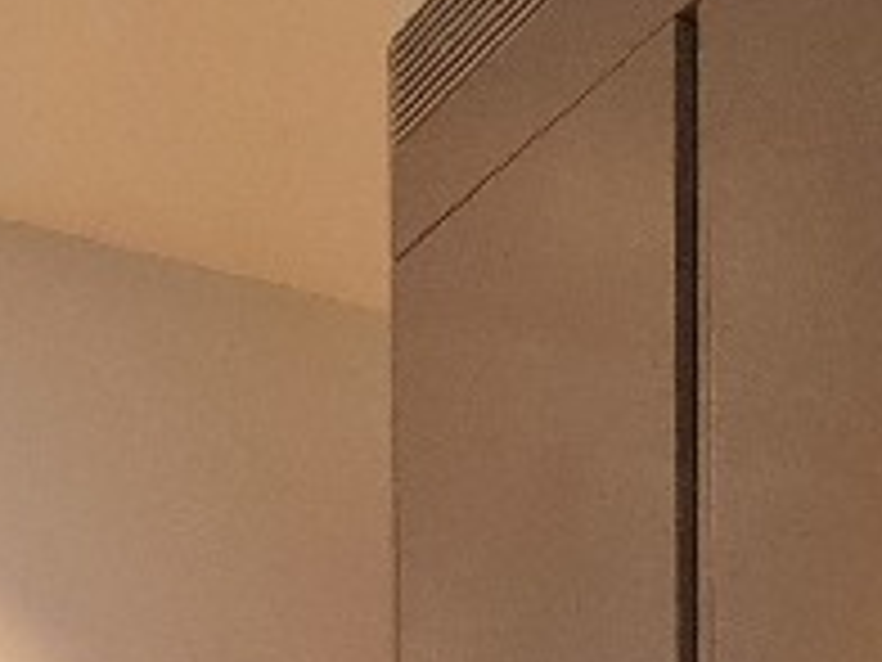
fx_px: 1733
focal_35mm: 68
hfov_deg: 27.8
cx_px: 738
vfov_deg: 17.8
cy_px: 1153
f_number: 2.2
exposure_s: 1/50
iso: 250
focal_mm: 2.2
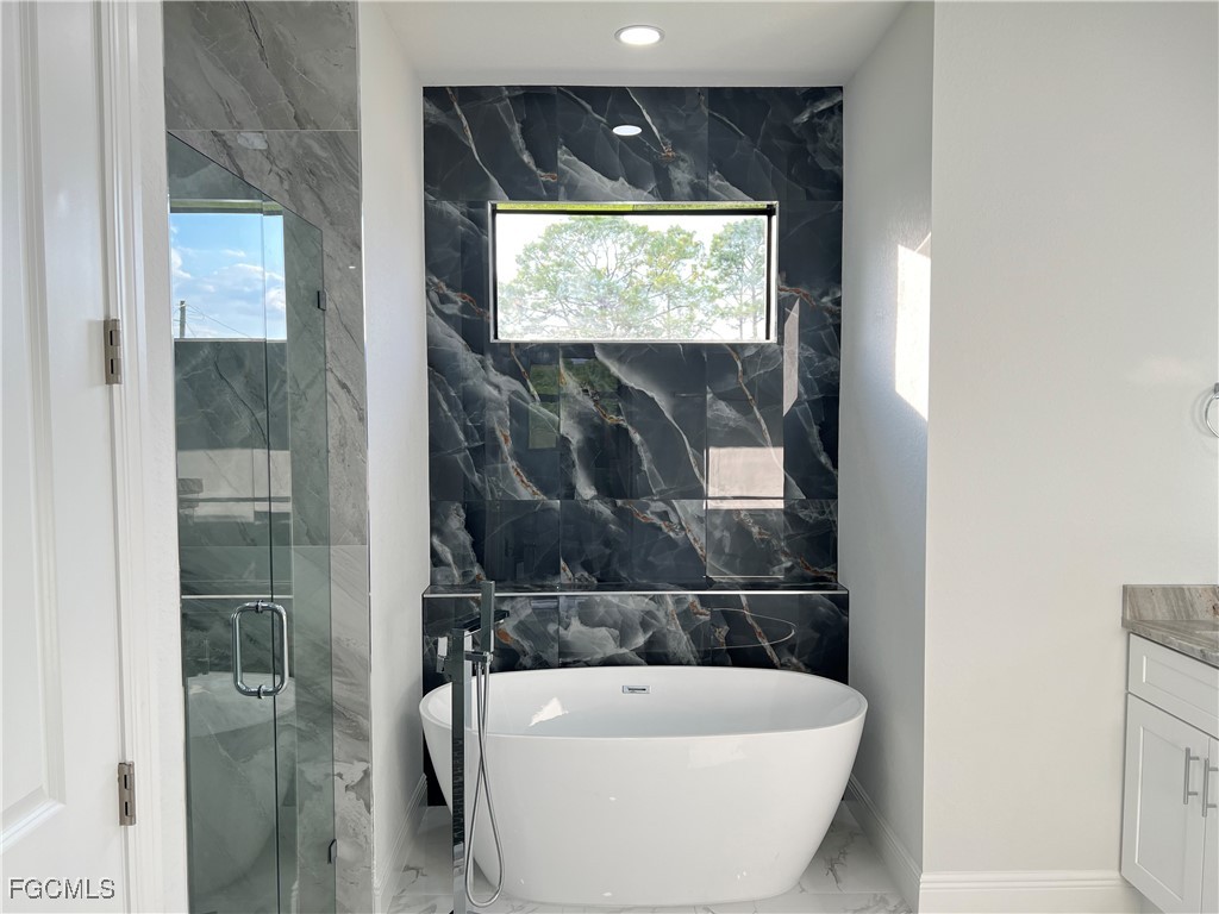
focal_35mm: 26
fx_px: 916
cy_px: 457
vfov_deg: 53.1
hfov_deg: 67.3
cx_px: 610
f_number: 1.5
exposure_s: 1/142
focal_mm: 5.7
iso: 50
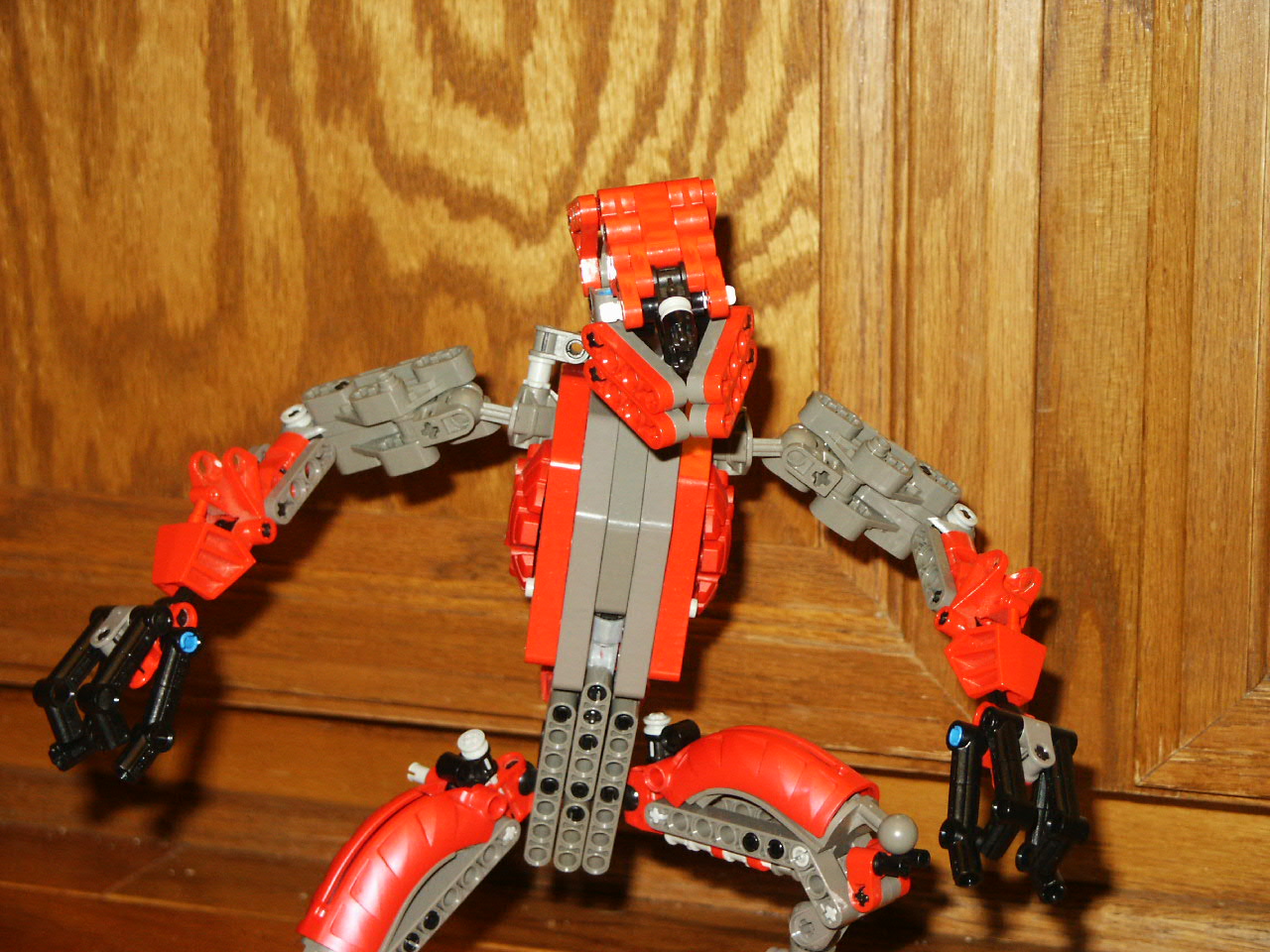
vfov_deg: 16.2
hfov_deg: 21.5
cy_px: 476
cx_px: 635
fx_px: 3339
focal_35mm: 91
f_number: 3.6
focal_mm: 18.24
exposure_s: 1/90
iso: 200
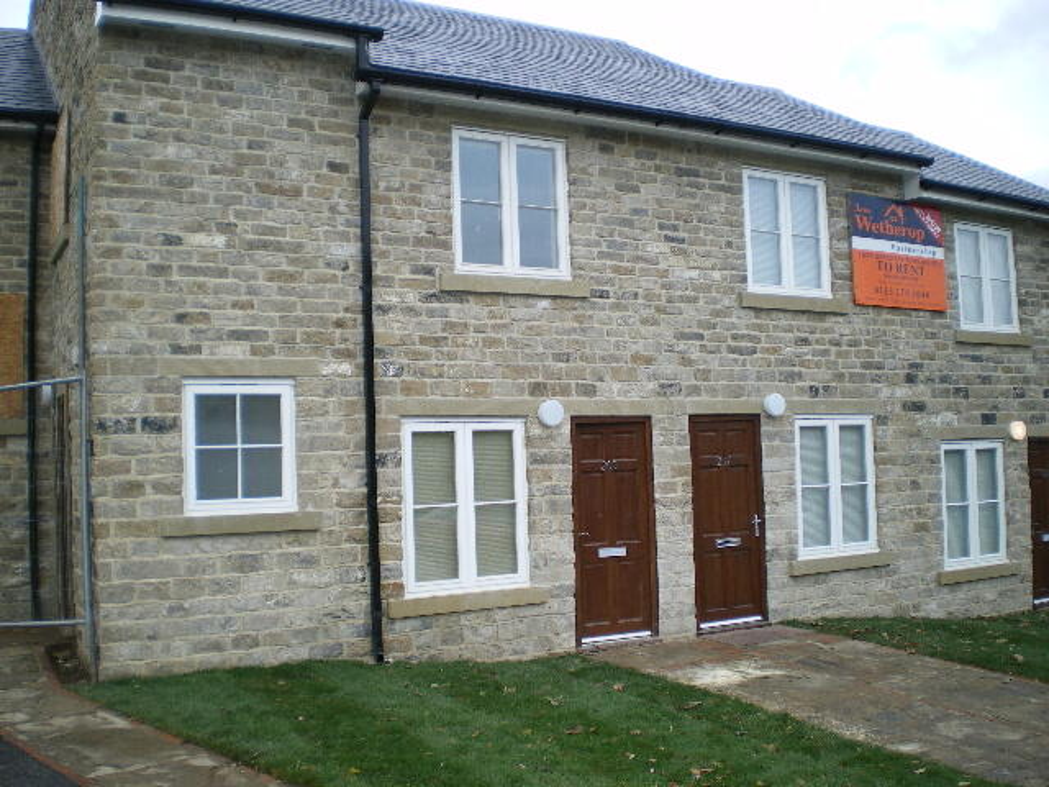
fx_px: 1091
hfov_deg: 51.4
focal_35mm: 36
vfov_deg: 39.7
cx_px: 524
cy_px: 394
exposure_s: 1/160
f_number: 3.1
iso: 64
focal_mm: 6.3
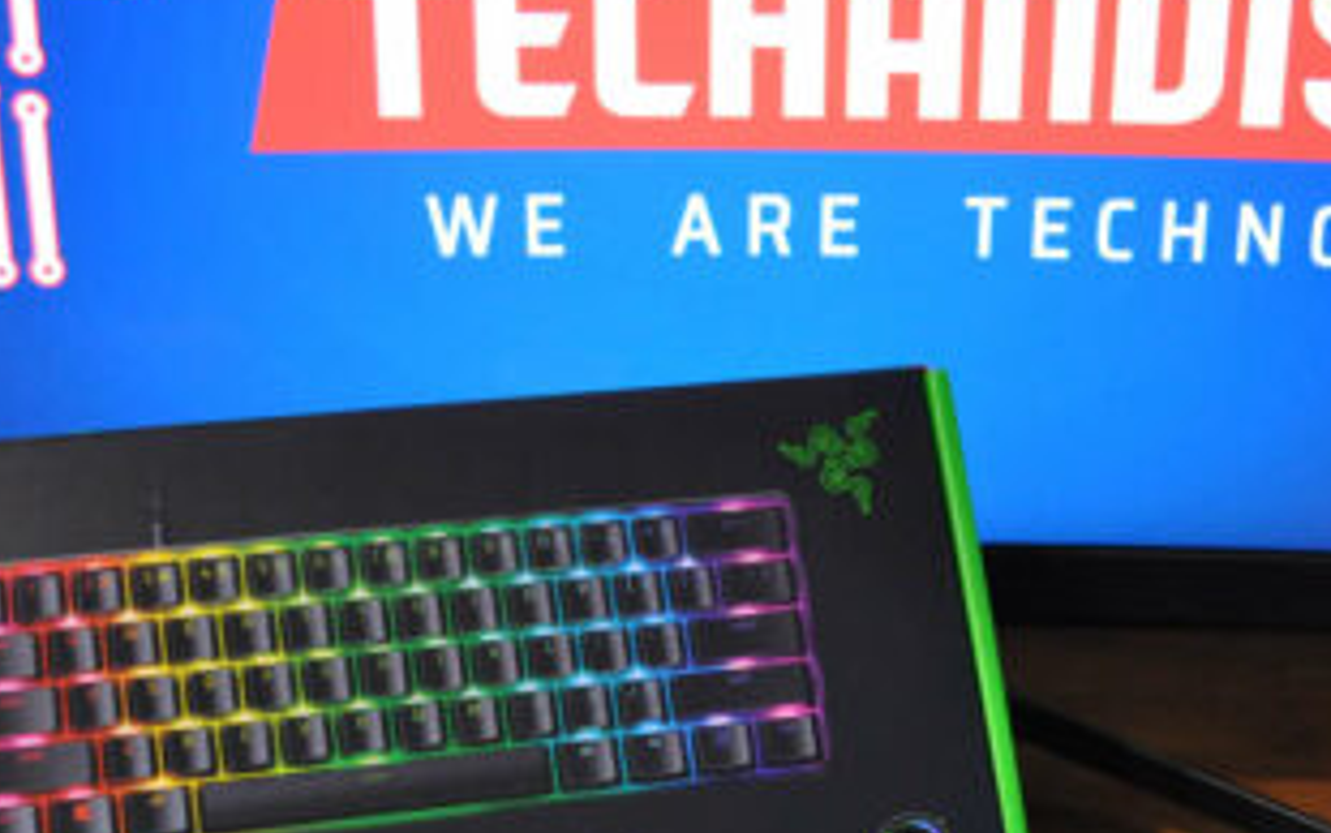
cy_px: 691
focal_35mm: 65
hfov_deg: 31.4
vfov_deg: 19.8
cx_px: 807
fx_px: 2359
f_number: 3.8
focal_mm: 22
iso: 1100
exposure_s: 1/30
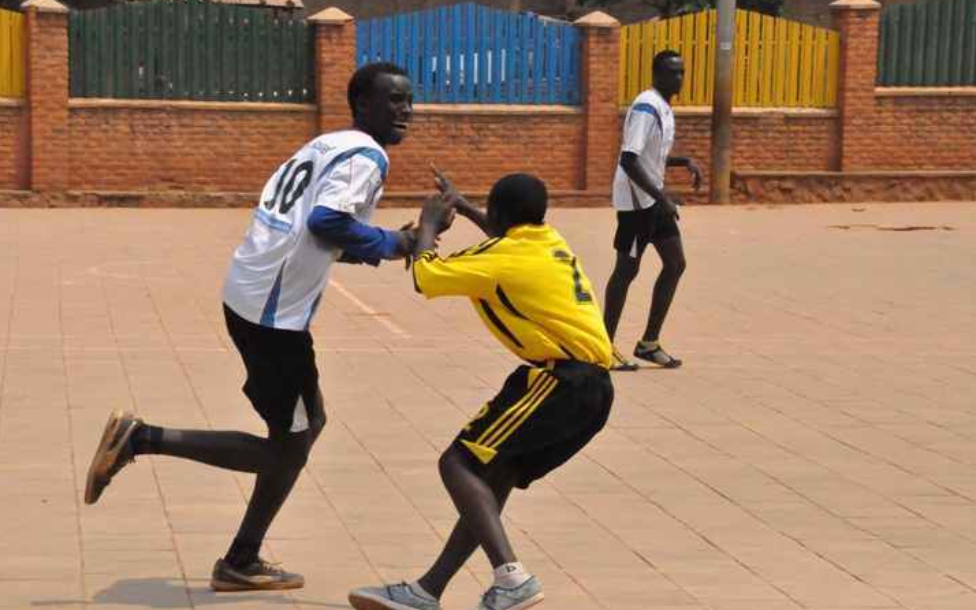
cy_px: 308
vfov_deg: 9.3
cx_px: 487
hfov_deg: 14.8
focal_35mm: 141
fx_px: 3750
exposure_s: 1/4000
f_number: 20
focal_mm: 92
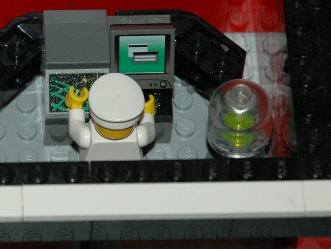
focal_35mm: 311
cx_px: -65
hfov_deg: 6.3
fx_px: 2974
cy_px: 92
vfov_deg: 4.8
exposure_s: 1/60
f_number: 4.5
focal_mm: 62
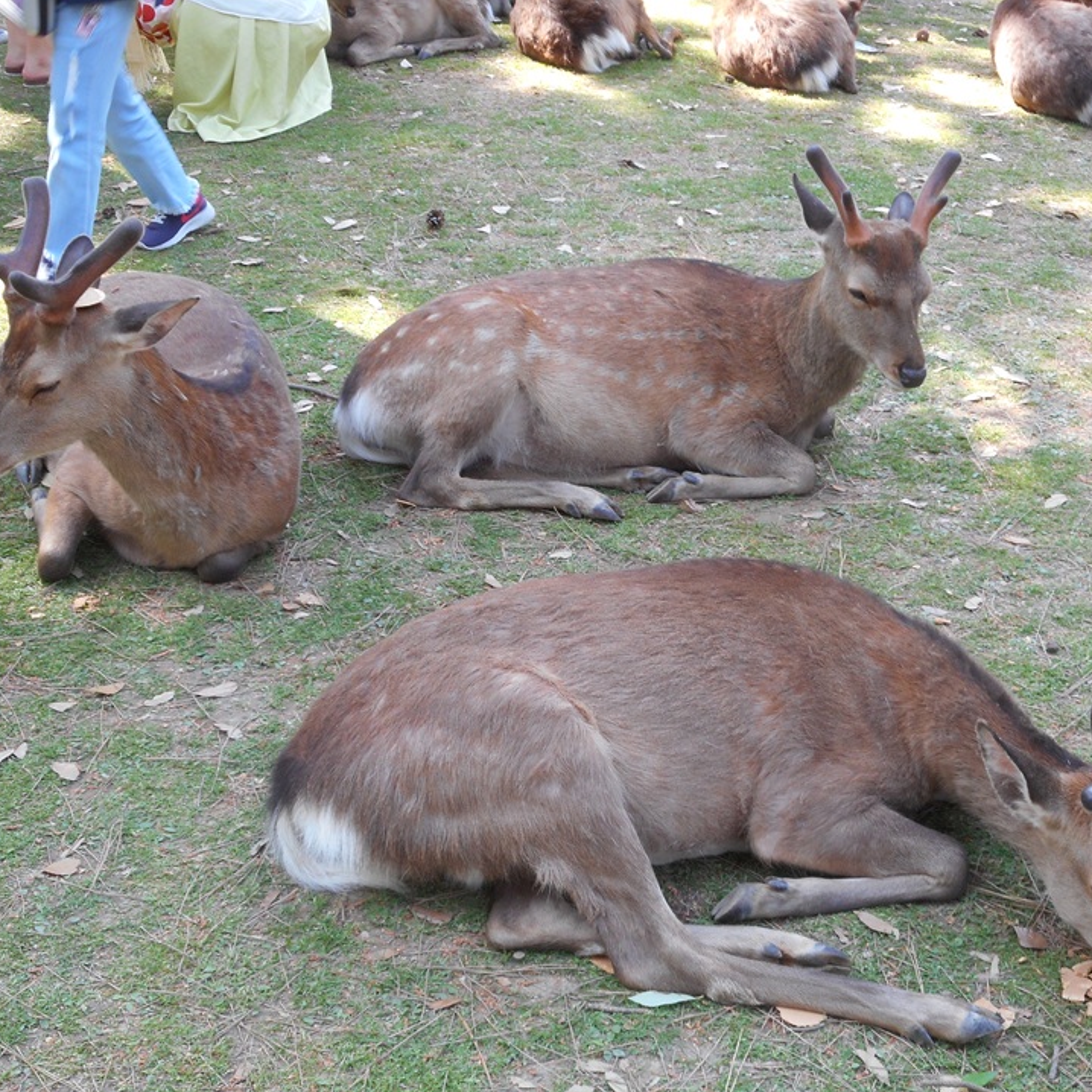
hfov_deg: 32.8
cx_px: 595
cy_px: 546
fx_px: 1856
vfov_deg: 32.8
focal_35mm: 52
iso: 100
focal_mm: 7.9
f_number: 4.7
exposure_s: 1/30
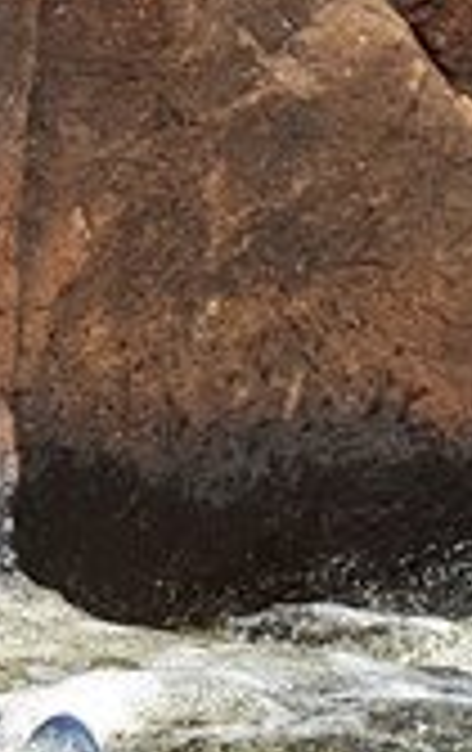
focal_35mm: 175
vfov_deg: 11.9
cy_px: 585
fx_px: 3586
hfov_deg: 7.4
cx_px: -202
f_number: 1.9
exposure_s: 1/704
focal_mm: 3.6
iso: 40
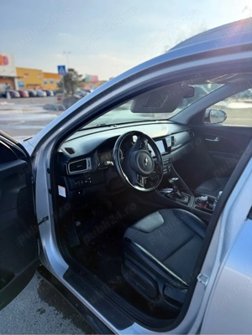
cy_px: 168
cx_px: 126
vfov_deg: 71.6
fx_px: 233
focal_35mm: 24
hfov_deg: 56.8
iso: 80
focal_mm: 6.76
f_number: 1.78
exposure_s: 1/1464
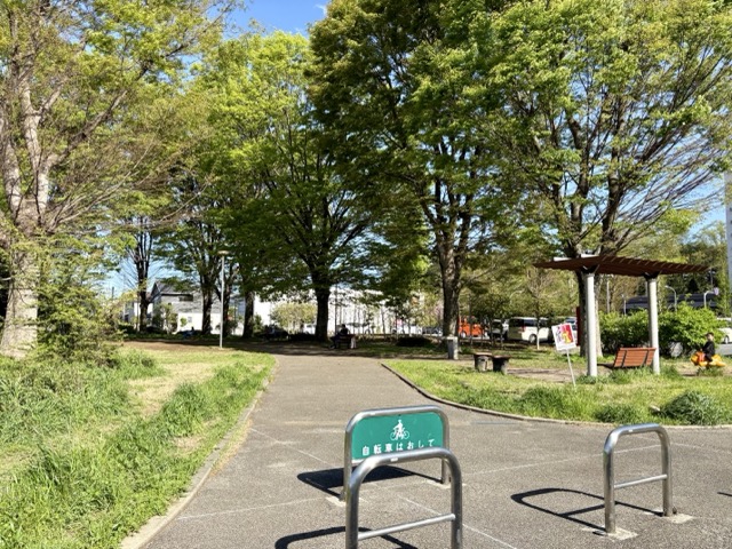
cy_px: 274
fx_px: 550
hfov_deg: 67.3
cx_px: 366
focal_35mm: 26
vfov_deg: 53.1
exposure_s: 1/1626
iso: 50
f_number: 1.6
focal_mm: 5.96
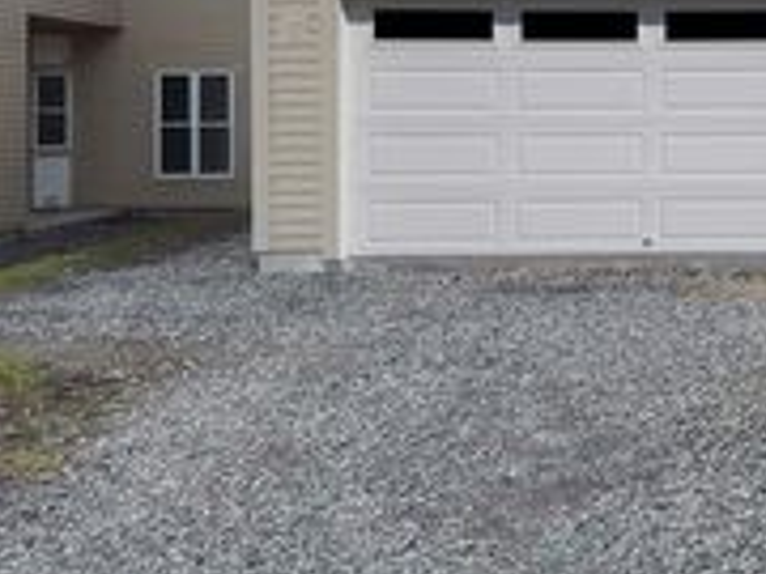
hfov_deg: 28.8
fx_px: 1416
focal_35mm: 64
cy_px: 147
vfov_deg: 22.7
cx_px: 719
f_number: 3
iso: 125
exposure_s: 1/400
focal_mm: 4
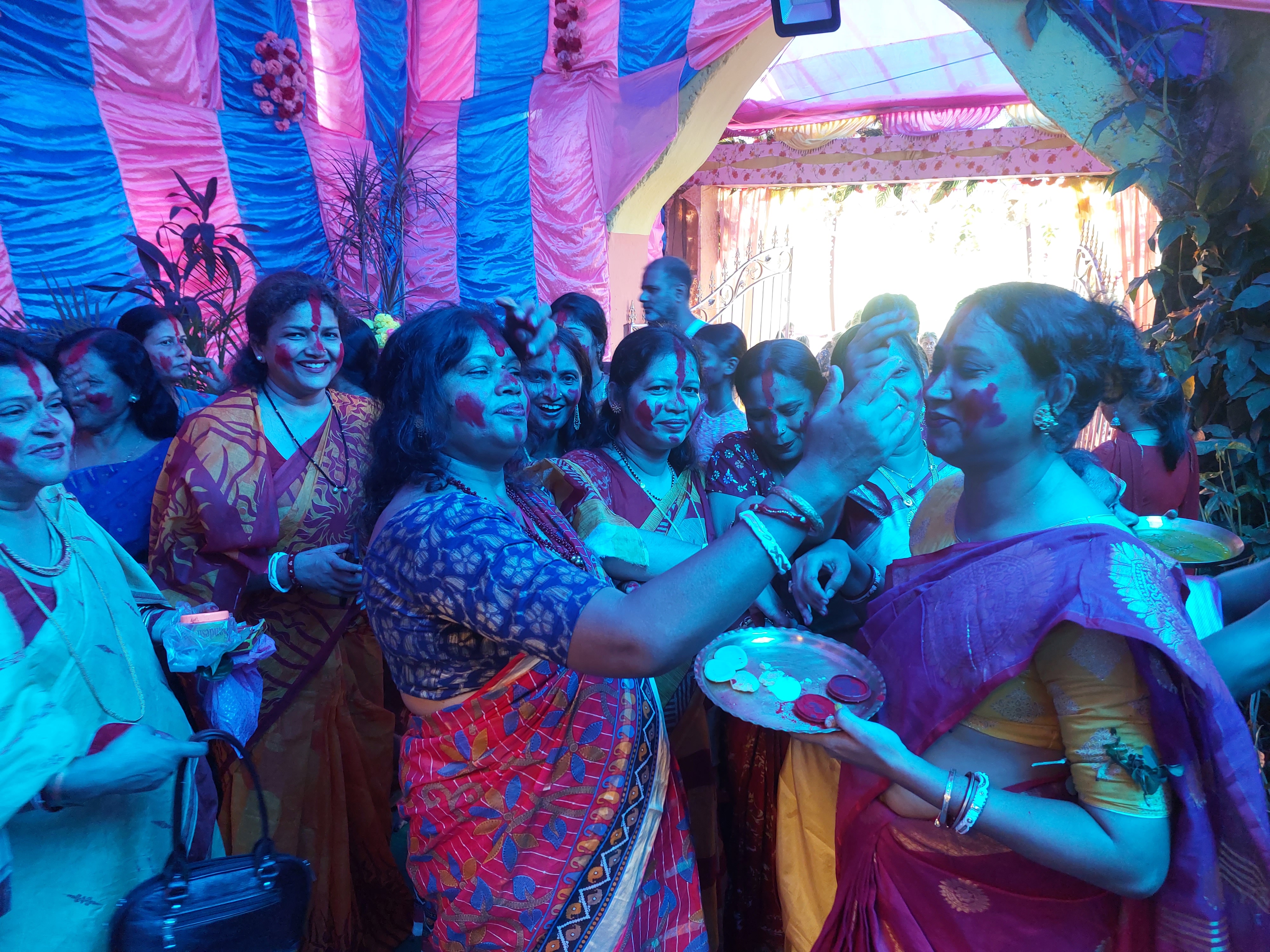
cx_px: 635
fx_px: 844
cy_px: 476
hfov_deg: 73.9
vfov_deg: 58.9
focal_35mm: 23
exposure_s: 1/50
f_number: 1.8
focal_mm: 5.06
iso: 200
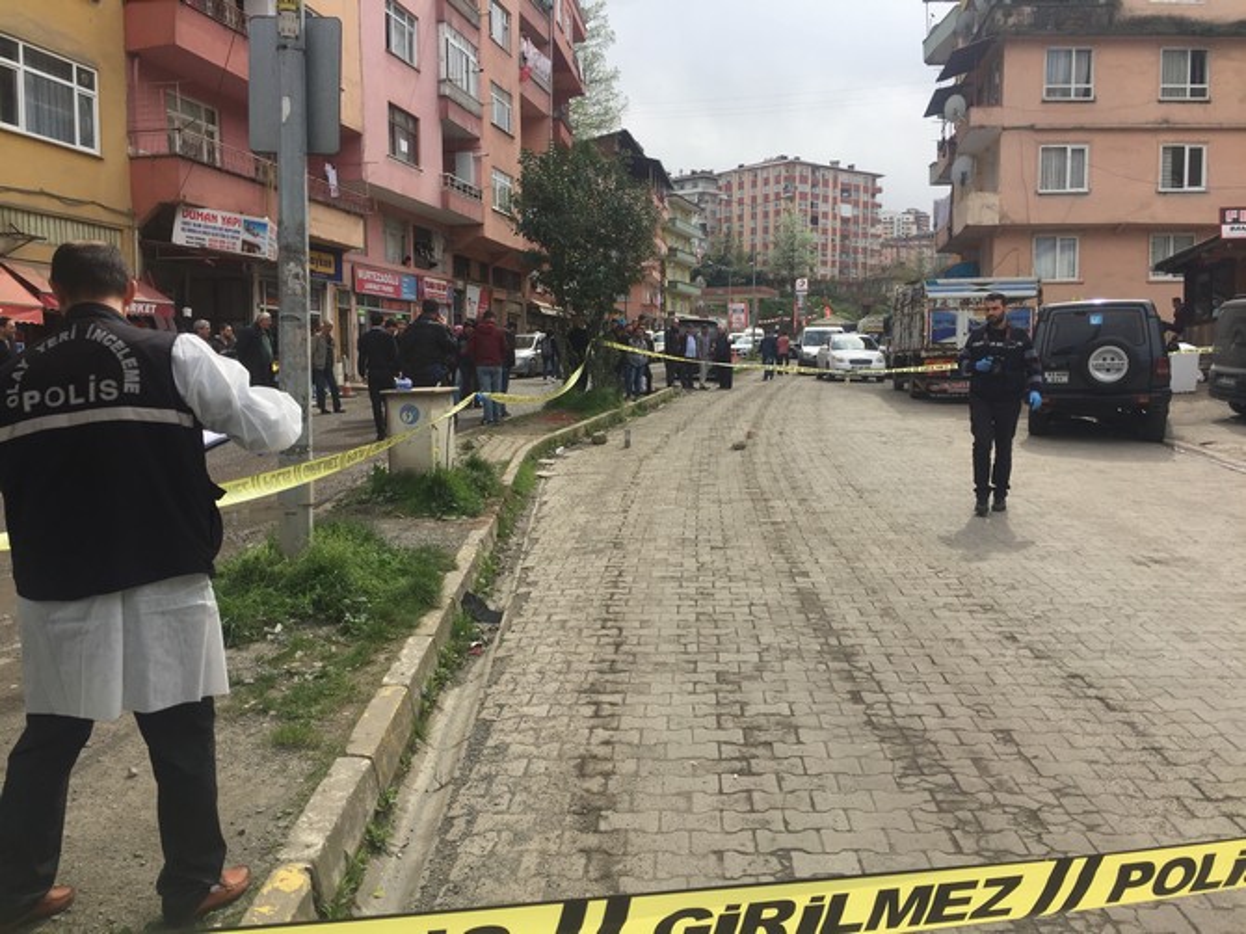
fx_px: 1043
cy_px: 467
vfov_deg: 48.2
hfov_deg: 61.7
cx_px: 623
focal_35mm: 29
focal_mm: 4.15
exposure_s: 1/1041
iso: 32
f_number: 2.2
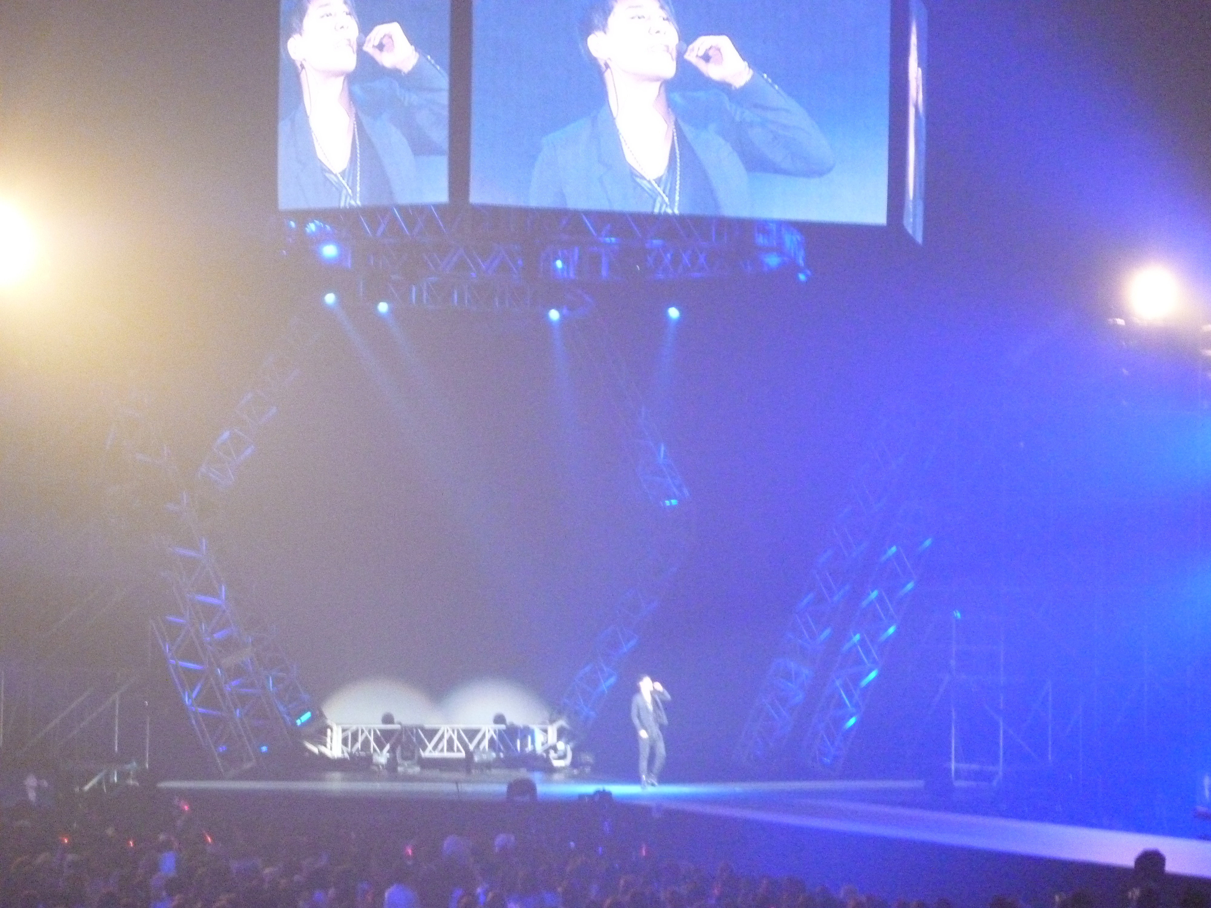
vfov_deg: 11.9
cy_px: 454
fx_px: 4373
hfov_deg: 15.8
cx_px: 606
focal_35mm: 125
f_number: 5.9
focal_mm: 22.5
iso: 1250
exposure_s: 1/15
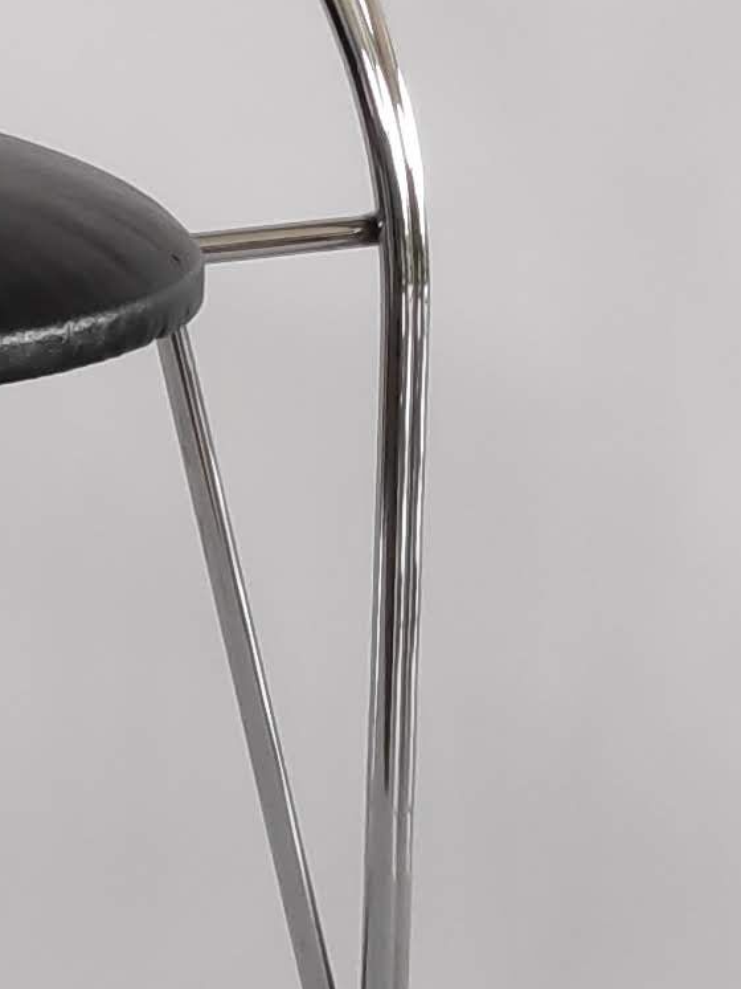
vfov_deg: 18.2
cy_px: 335
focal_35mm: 108
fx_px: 3083
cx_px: -658
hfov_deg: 12.4
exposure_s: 1/100
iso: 550
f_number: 1.9
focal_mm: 3.94
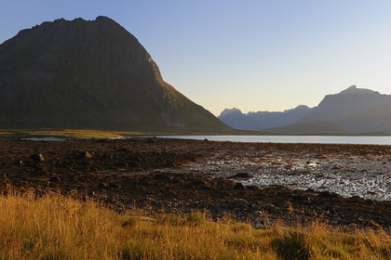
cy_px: 130
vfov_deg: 31.9
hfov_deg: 46.4
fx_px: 456
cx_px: 196
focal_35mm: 42
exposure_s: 1/160
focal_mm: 42
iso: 200
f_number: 8
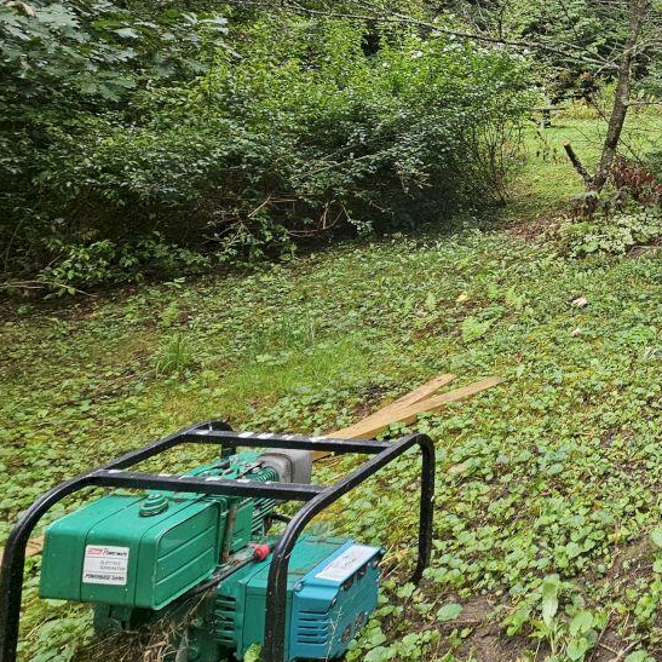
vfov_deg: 51.3
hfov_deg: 40.5
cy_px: 79
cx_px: 791
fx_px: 606
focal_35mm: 28
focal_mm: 2.2
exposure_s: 1/120
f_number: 2.2
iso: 50
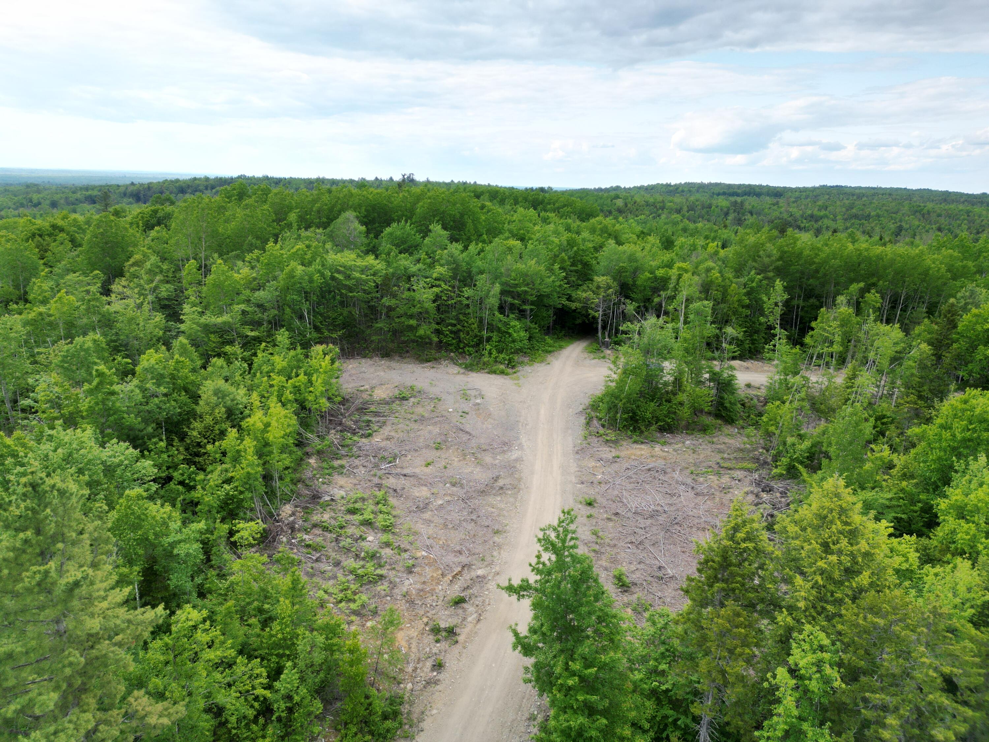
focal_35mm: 24
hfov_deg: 71.6
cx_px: 494
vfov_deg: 56.8
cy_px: 371
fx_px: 686
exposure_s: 1/1500
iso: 100
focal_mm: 6.72
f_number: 1.7
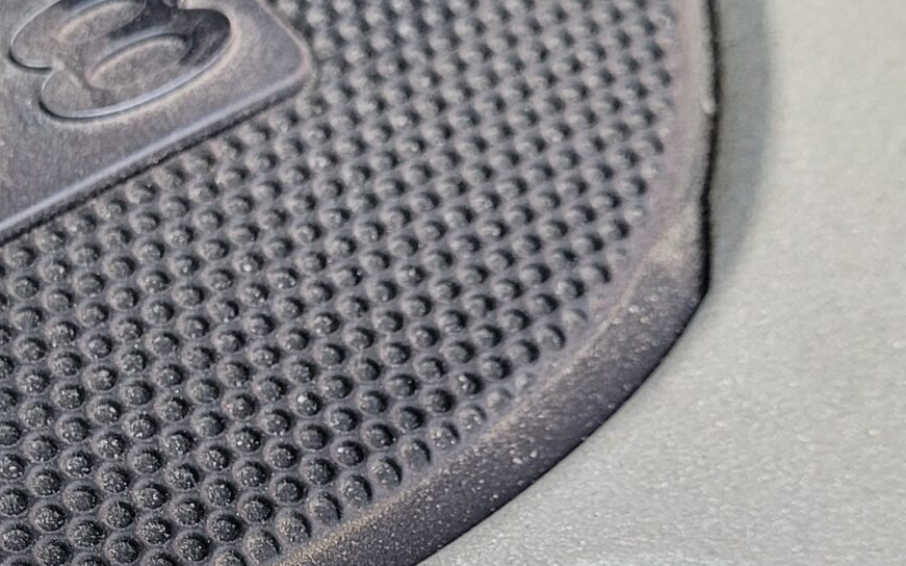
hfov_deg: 25.0
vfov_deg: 15.8
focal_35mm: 81
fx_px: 2000
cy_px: 570
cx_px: 159
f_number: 1.8
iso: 160
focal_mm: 5.4
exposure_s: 1/50
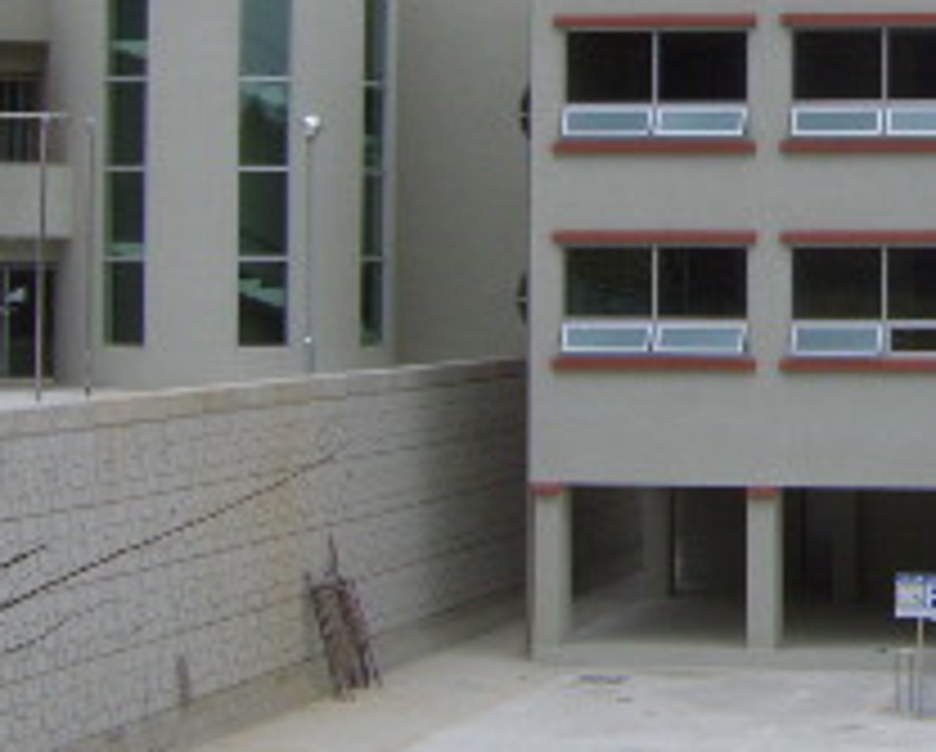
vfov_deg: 13.4
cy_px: 63
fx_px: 3162
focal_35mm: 114
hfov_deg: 16.4
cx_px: 994
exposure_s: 1/500
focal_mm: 7.8
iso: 50
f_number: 6.4
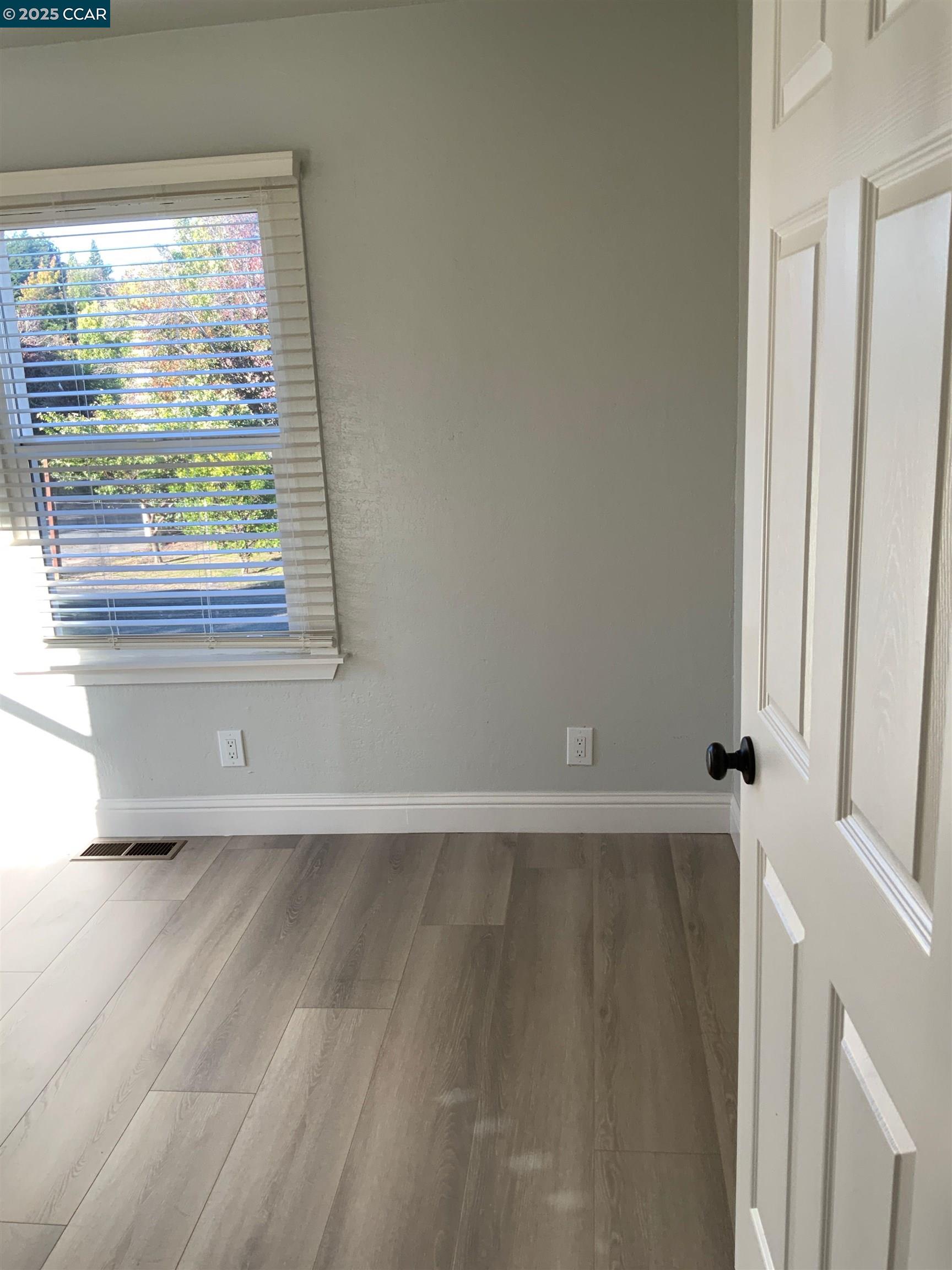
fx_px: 1063
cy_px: 635
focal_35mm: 29
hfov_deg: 48.2
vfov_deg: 61.7
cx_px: 476
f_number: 1.8
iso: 25
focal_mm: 3
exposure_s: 1/120
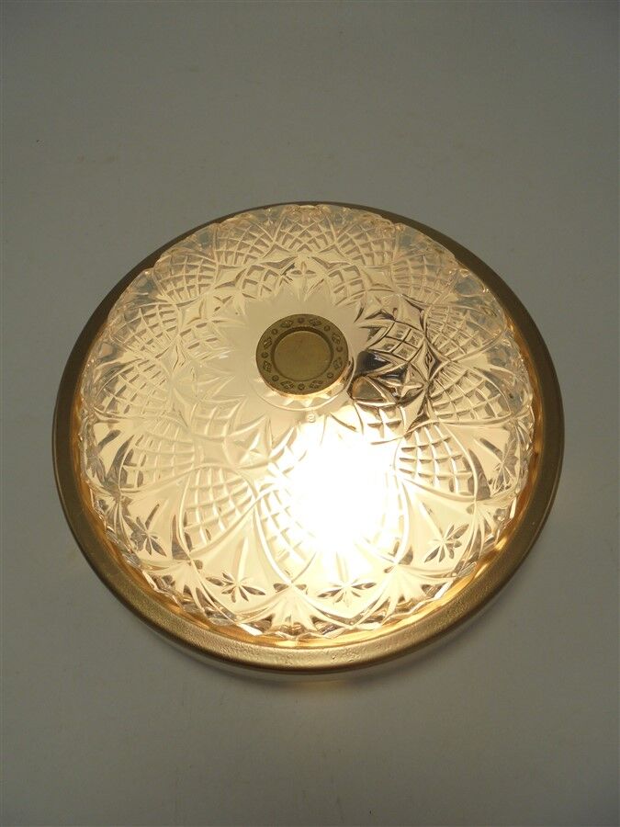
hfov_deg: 53.1
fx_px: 621
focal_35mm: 26
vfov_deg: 67.3
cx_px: 310
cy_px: 414
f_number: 3.5
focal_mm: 4.6
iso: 100
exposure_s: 1/500
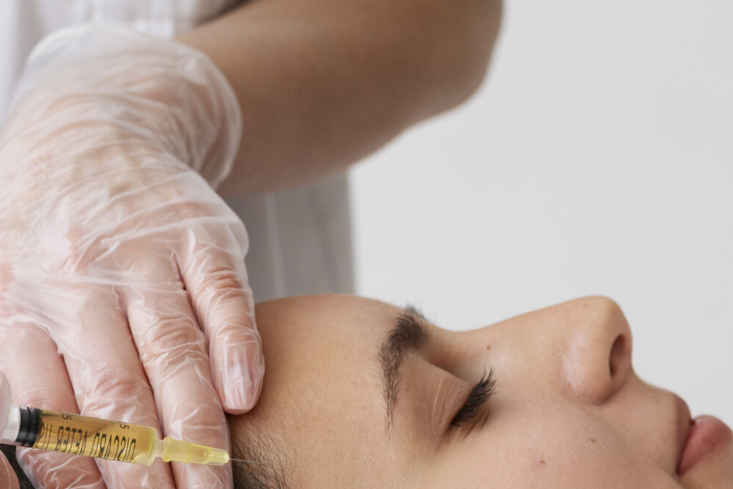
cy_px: 537
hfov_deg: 15.9
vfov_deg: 10.5
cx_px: 370
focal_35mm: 129
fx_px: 2626
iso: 640
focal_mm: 50
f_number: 4.5
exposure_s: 1/500
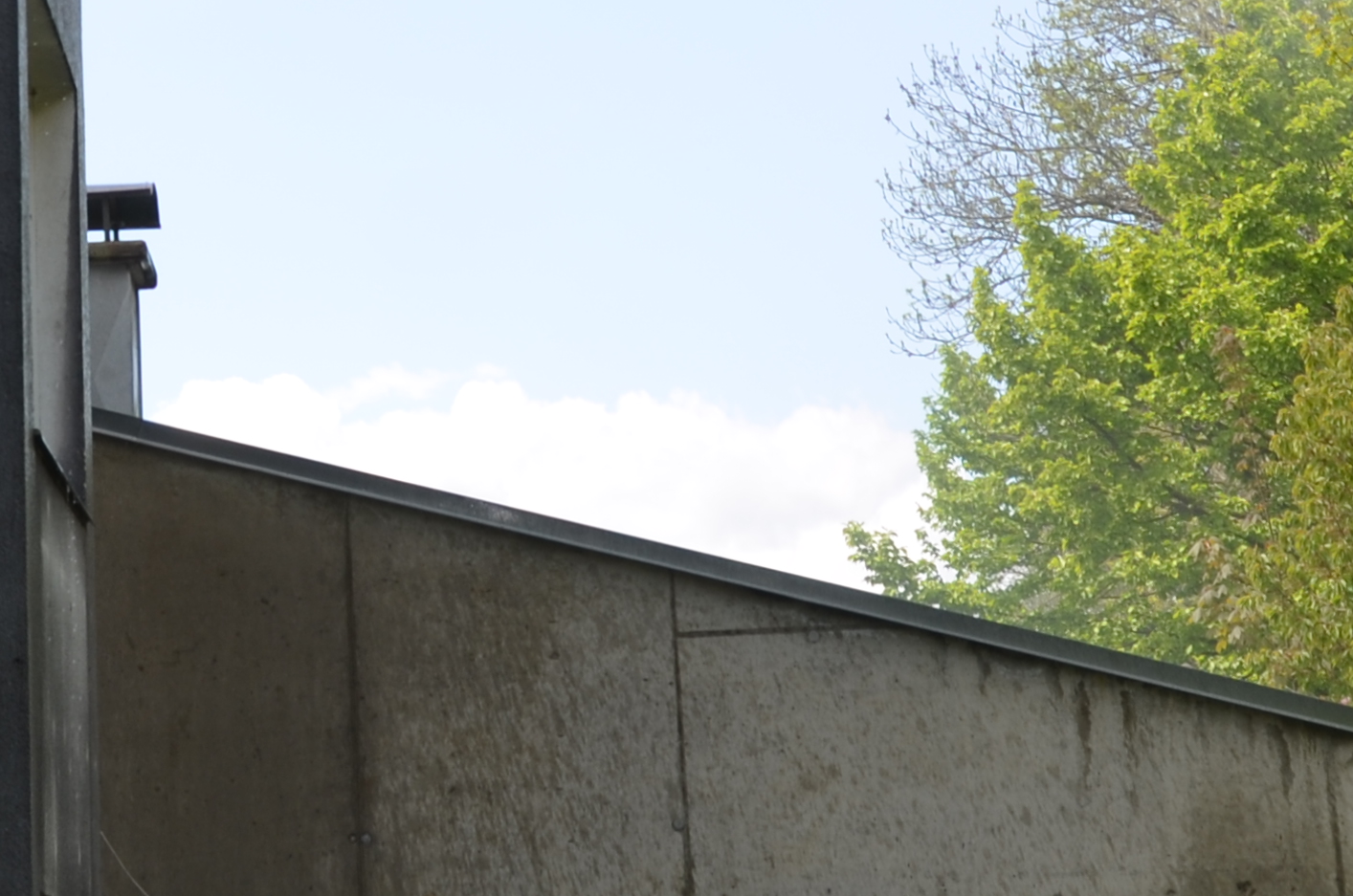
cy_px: -168
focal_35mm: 115
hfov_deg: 17.8
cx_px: 482
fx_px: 4314
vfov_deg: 11.6
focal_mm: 22
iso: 100
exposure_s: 1/250
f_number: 5.6
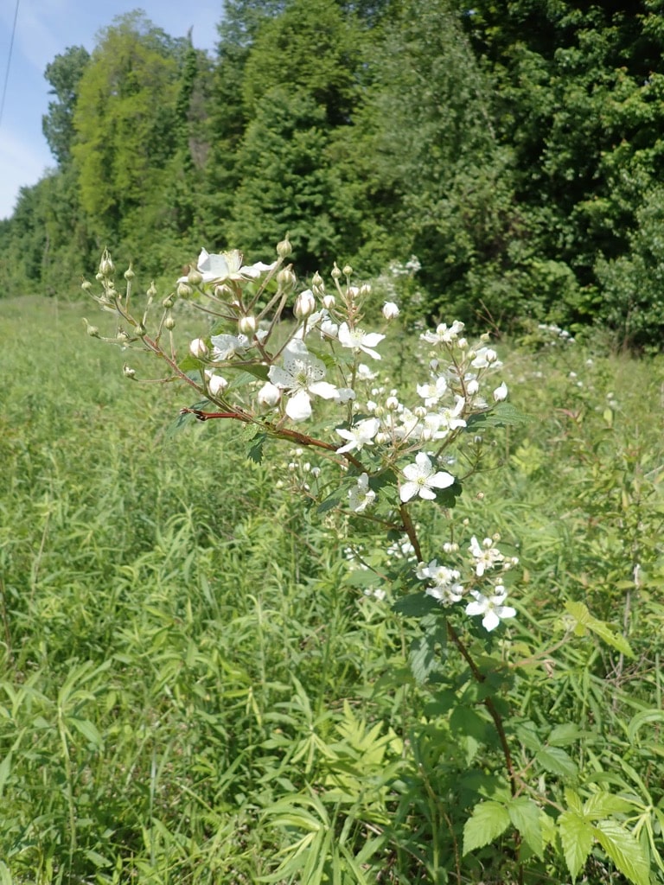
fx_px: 639
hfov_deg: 54.9
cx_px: 332
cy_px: 442
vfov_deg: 69.4
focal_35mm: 25
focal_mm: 4.5
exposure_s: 1/2000
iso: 100
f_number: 2
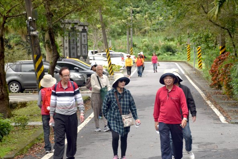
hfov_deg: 11.3
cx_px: 148
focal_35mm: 182
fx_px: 1204
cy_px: 104
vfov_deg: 7.6
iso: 100
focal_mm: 90
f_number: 6.3
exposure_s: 1/160
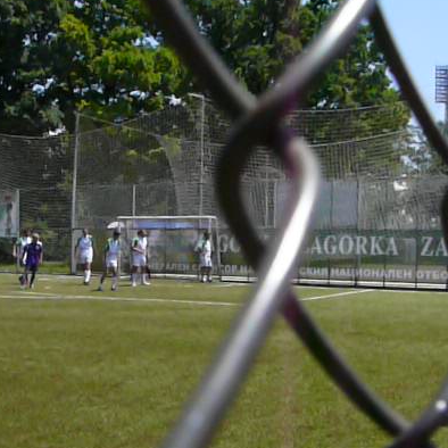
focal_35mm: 56
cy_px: 256
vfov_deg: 30.5
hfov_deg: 30.5
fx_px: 820
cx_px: 193
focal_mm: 5.8
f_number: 5
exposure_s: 1/3200
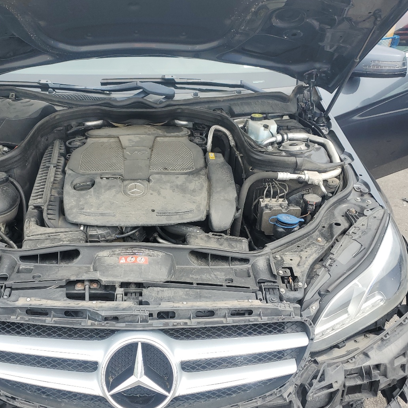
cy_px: 217
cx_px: 145
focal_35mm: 36
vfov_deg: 46.0
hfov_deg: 45.5
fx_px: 480
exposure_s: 1/714
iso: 50
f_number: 1.5
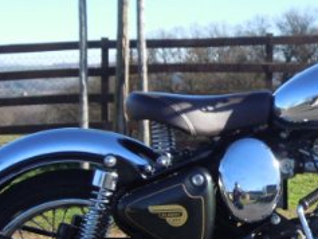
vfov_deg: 13.5
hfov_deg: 18.0
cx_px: 272
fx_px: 993
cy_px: 243
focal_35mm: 108
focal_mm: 5.7
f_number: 2.8
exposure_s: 1/800
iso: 100
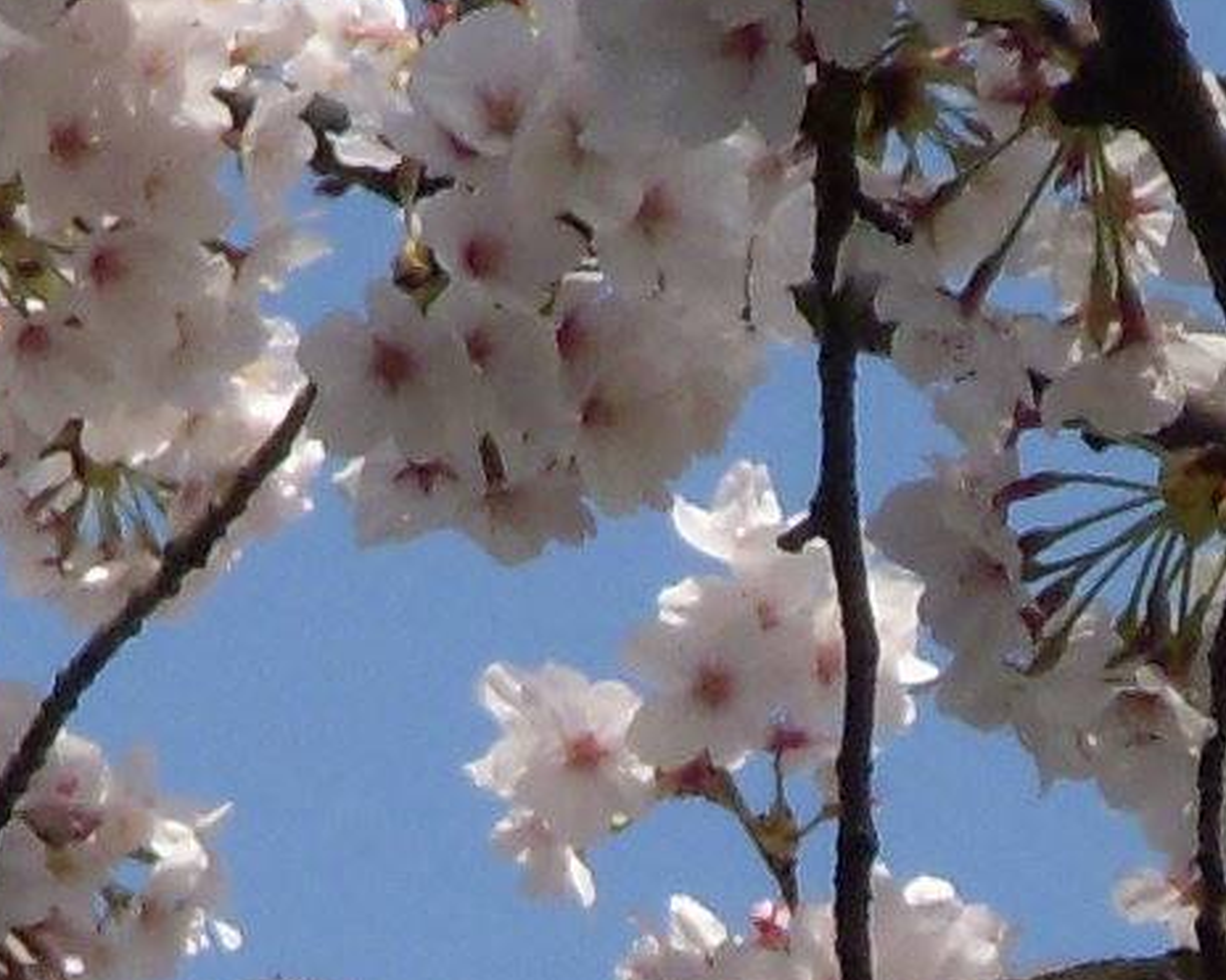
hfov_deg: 2.6
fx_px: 26736
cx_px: 1147
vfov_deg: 2.1
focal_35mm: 737
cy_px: 2161
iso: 100
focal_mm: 18.9
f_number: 4.2
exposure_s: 1/640
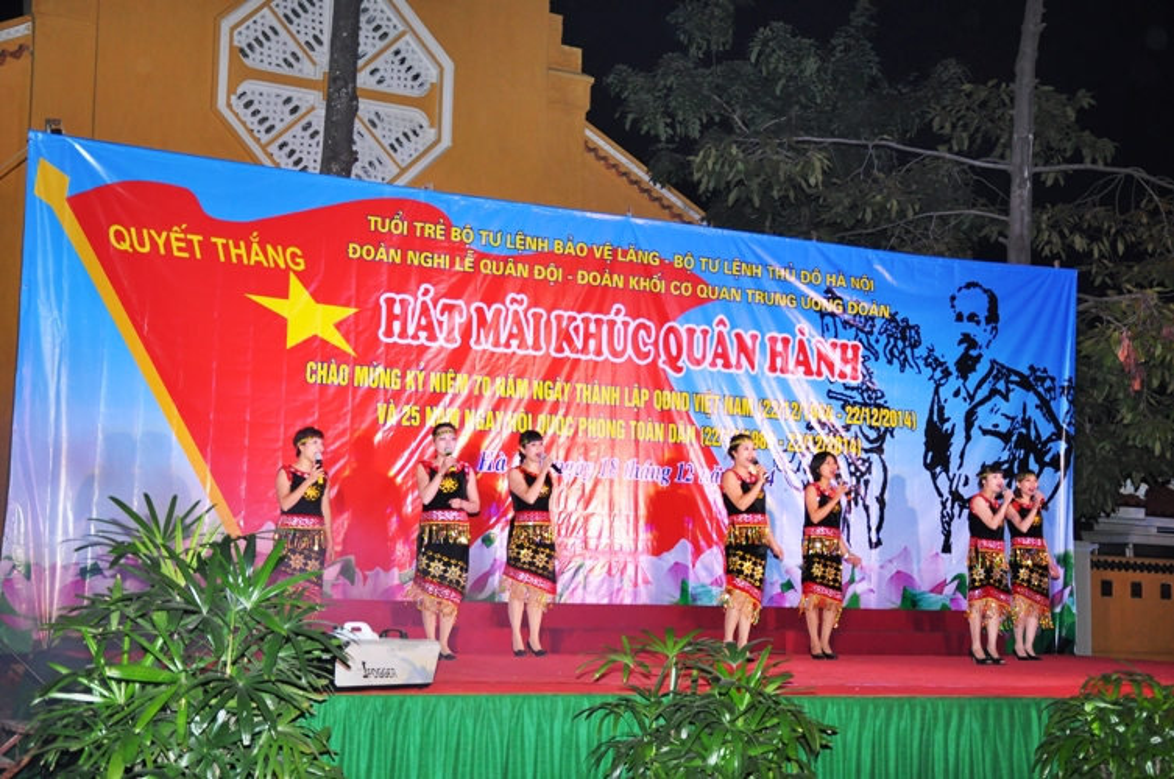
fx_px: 1661
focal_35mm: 51
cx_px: 587
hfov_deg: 38.9
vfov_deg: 26.4
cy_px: 390
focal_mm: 34
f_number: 5.6
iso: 800
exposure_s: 1/160
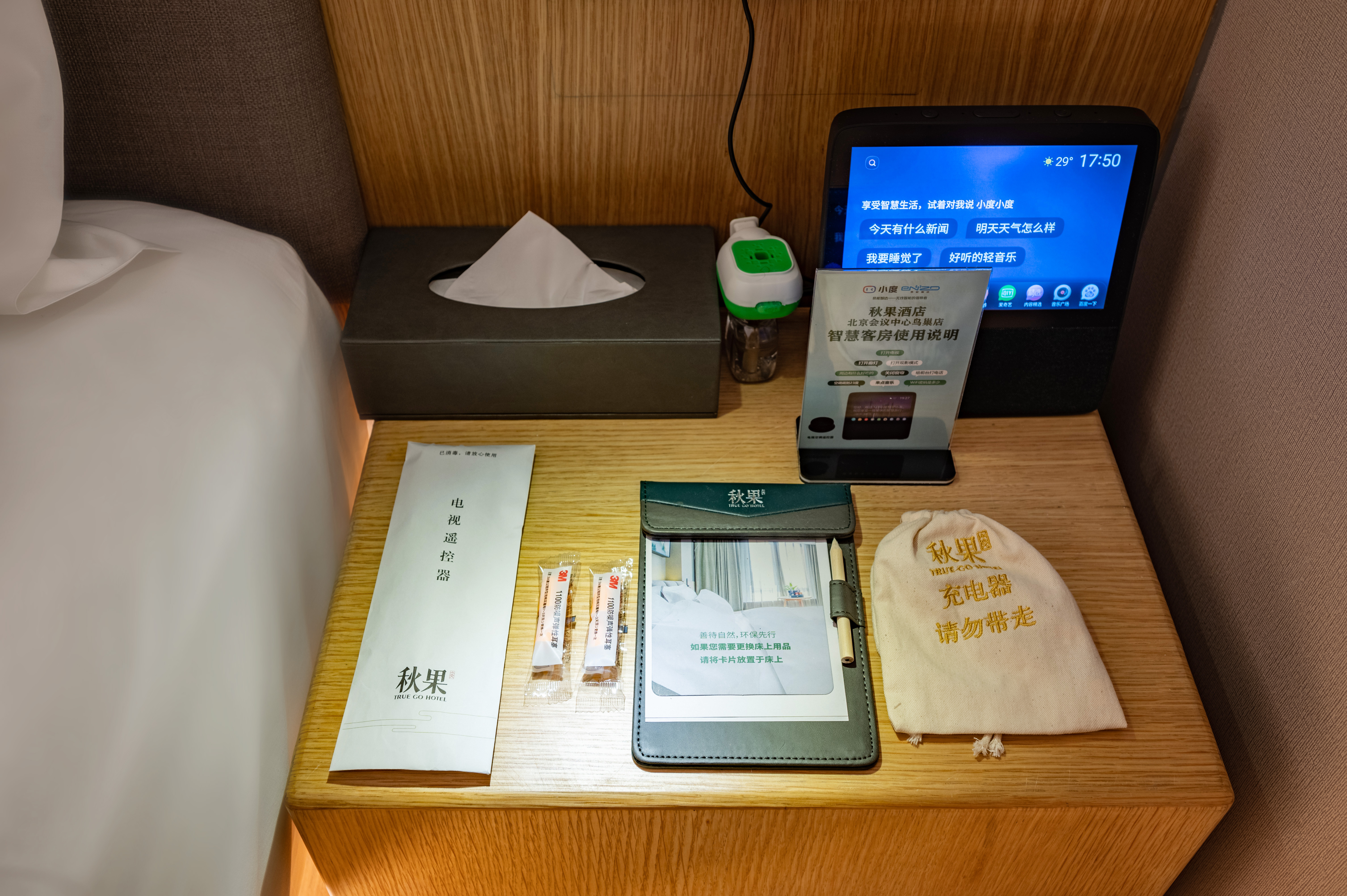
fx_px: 1122
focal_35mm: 30
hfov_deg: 62.0
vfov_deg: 43.5
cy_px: 448
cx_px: 674
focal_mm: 30
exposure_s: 1/40
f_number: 5.6
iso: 400
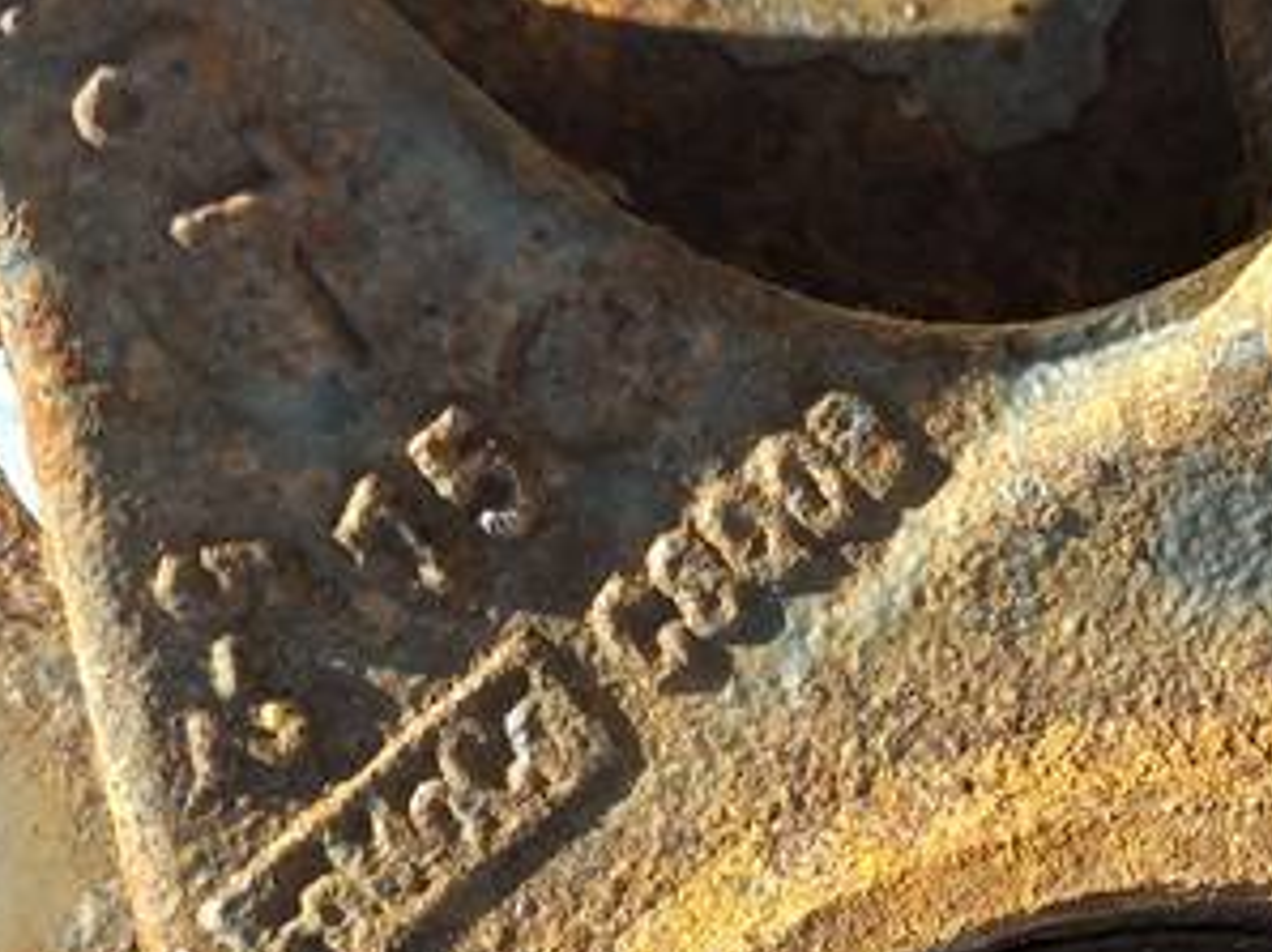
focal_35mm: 86
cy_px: 811
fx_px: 3158
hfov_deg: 22.3
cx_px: 1131
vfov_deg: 17.0
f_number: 1.8
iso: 25
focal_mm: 4.6
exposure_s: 1/144
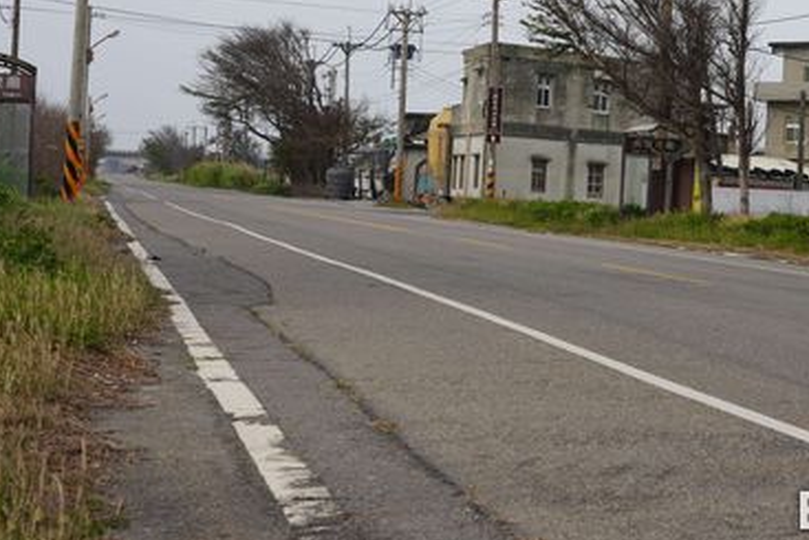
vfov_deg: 16.0
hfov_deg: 23.8
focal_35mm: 85
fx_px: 1911
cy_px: 115
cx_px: 540
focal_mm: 52
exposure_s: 1/125
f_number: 9
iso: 100
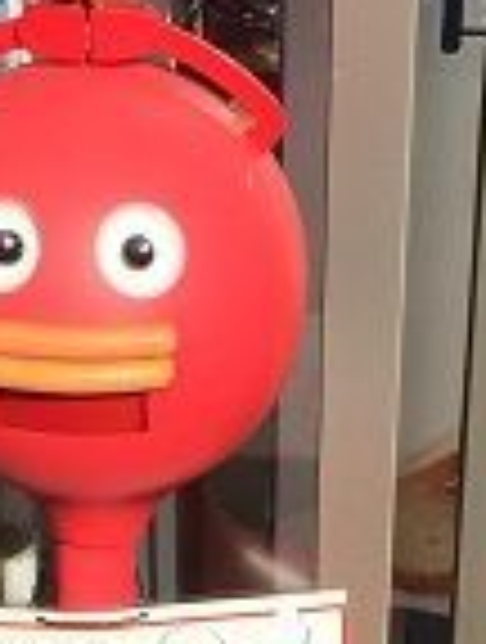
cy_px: 939
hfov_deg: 11.3
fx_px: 2460
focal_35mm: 132
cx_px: 140
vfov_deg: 14.0
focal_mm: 4.15
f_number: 2.2
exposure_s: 1/2825
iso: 32
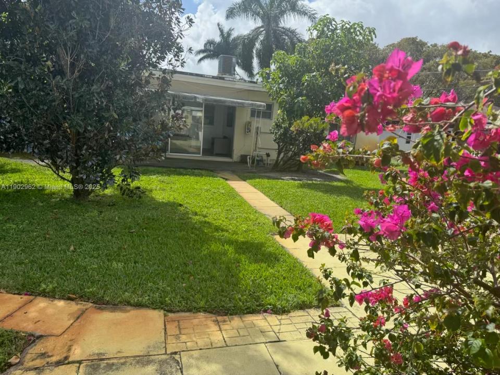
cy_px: 188
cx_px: 250
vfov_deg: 56.8
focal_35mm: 24
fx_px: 347
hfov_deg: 71.6
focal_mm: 6.76
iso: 80
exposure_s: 1/2710
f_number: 1.78
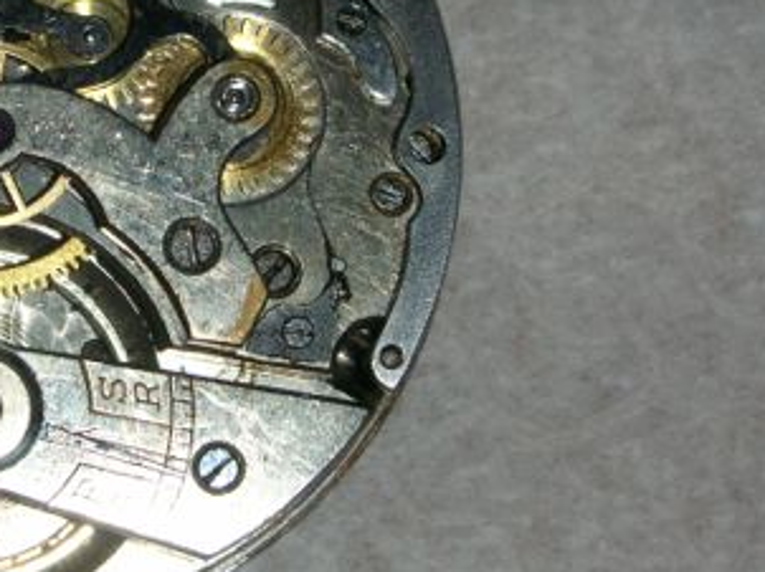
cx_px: 15
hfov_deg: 11.5
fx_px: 3776
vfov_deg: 8.7
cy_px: 177
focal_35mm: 171
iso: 50
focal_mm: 14.3
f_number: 13.6
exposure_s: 1/120
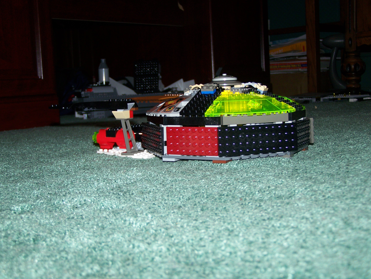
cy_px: 140
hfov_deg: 37.5
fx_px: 547
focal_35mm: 51
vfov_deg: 28.6
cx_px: 186
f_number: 3
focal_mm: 8.5
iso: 80
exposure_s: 1/60
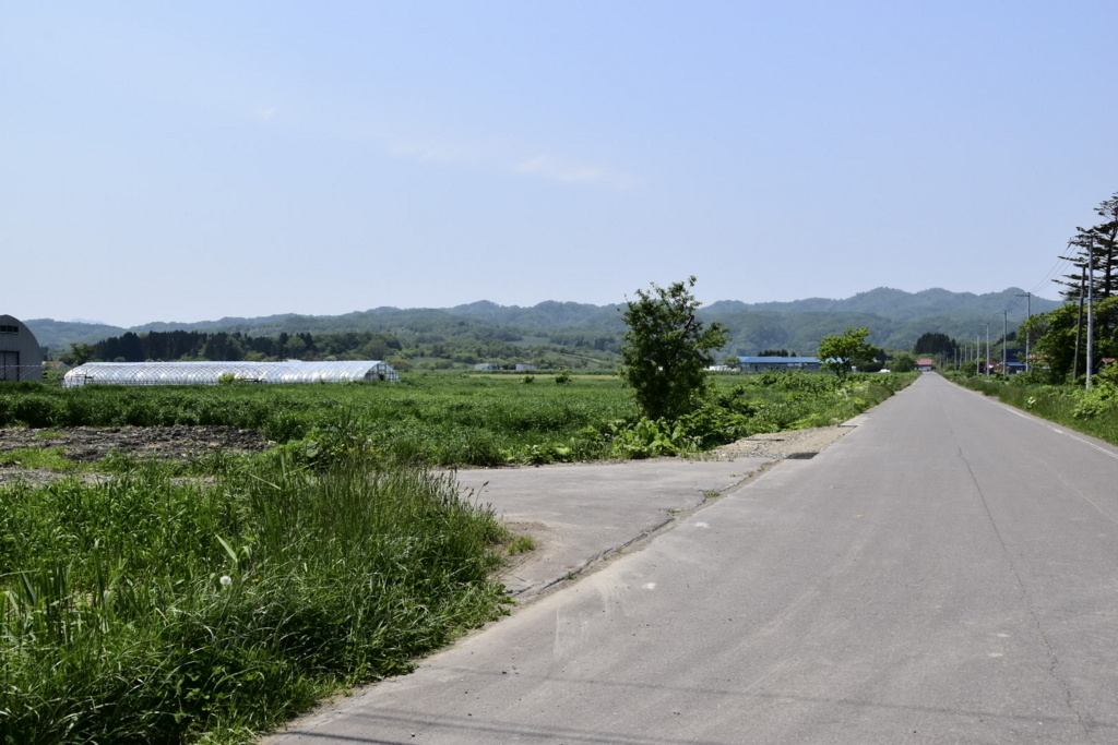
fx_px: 1025
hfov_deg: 57.2
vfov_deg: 40.0
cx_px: 559
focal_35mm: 33
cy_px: 372
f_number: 14
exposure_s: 1/800
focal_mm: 22
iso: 640
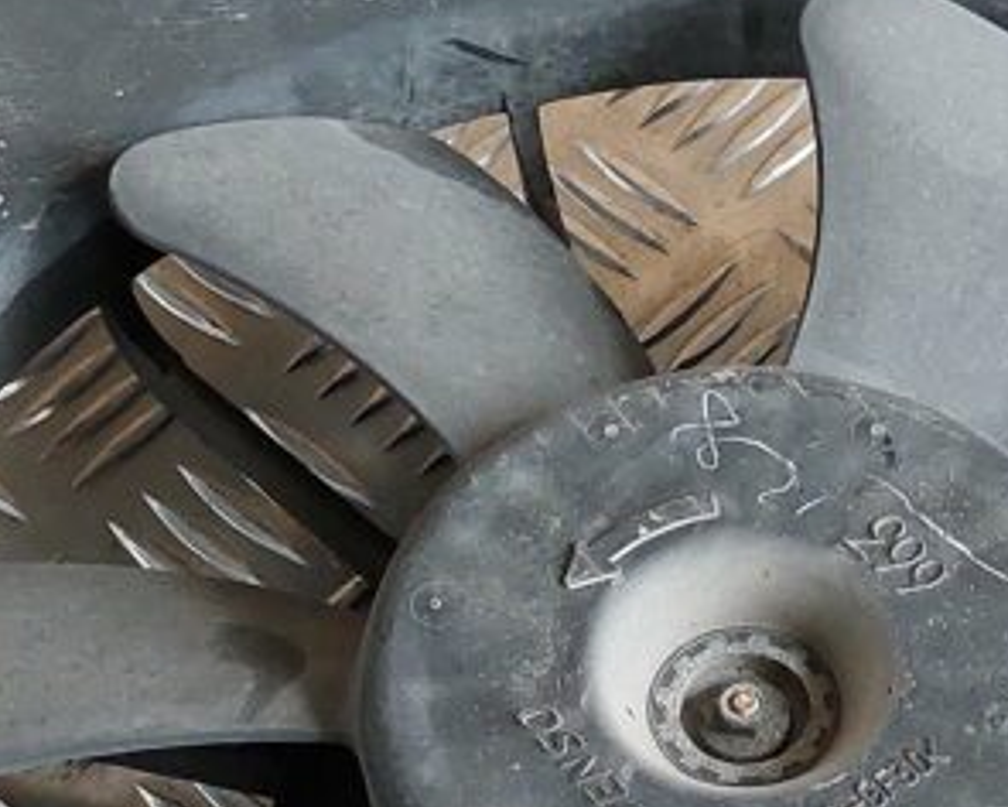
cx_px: 683
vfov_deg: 13.0
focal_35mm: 116
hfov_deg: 16.5
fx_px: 3461
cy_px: 882
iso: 250
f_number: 1.8
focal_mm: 5.23
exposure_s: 1/120
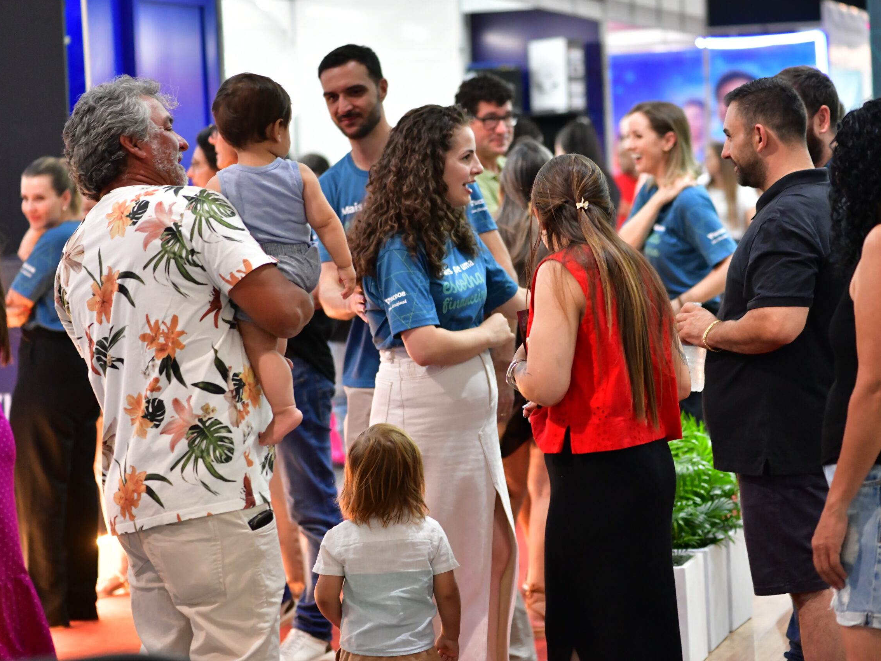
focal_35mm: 114
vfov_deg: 13.0
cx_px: 456
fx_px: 2901
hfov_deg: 17.3
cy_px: 330
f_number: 4
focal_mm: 105
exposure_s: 1/160
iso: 3200
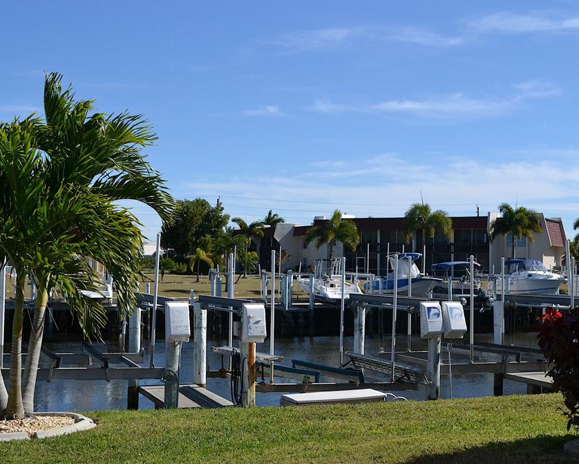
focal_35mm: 55
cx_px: 313
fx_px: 943
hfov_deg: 34.1
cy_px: 229
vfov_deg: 27.6
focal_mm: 32
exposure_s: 1/4000
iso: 1400
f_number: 8
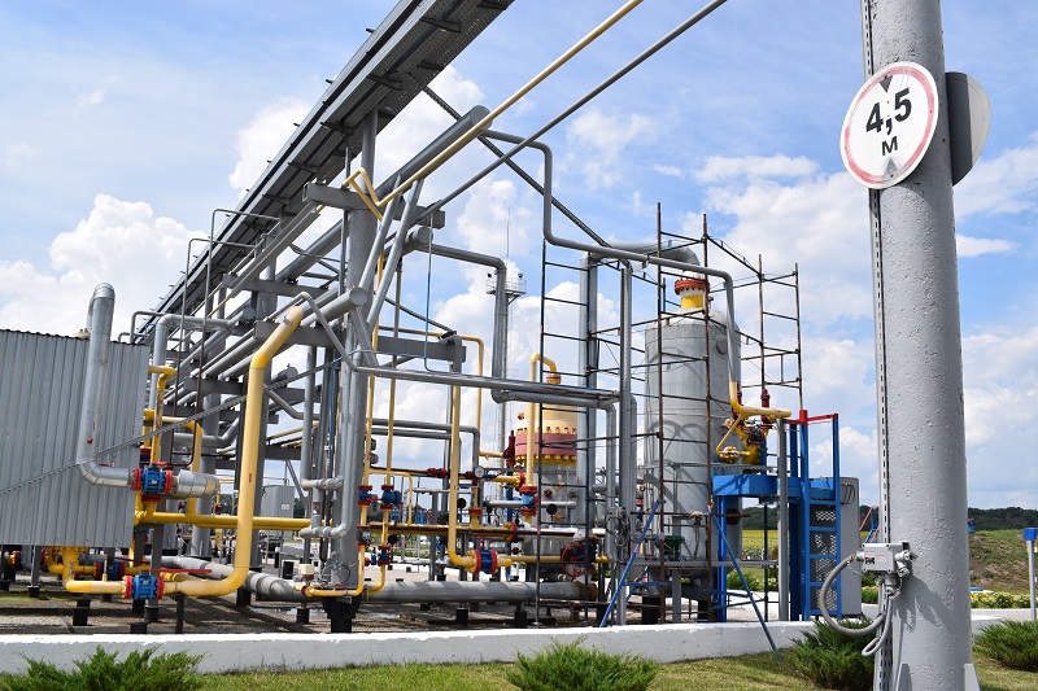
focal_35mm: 33
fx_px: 951
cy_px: 346
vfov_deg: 40.0
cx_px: 519
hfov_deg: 57.2
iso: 200
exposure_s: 1/400
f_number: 10
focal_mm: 22
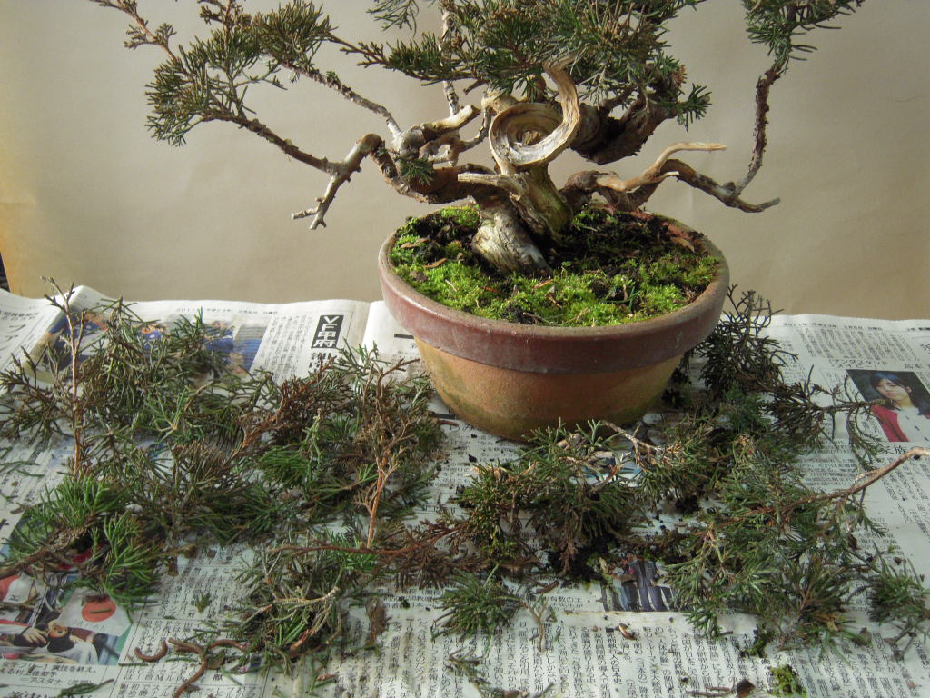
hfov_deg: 50.1
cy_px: 349
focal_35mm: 37
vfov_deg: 38.7
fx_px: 994
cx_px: 465
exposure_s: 1/15
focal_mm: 6.5
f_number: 3
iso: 400
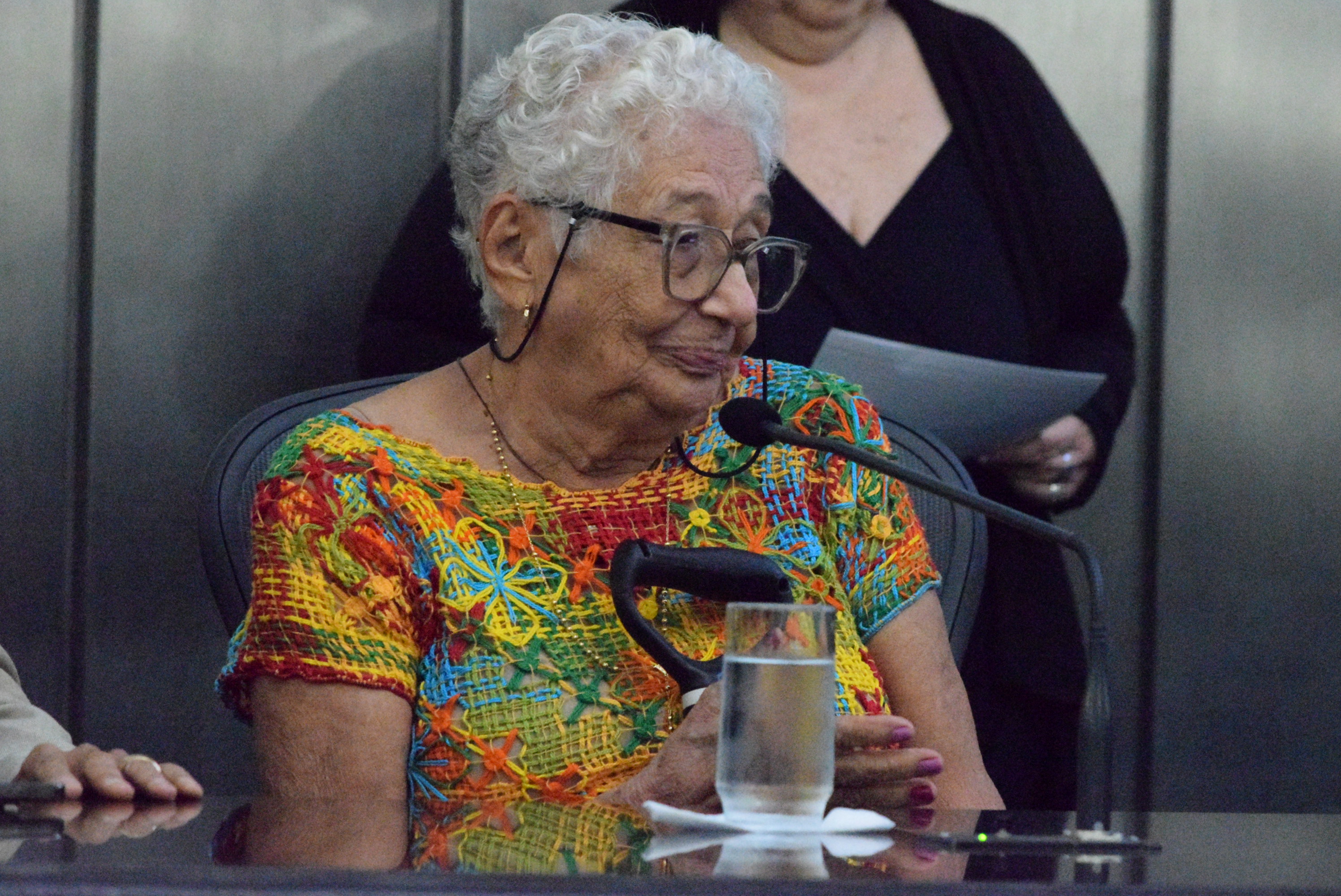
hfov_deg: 9.8
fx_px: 7828
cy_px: 448
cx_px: 670
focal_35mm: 210
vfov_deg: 6.6
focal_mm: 140
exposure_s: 1/250
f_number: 8
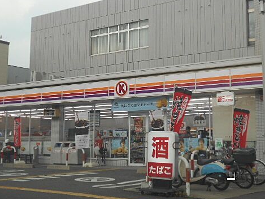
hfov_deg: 32.2
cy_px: 86
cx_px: 124
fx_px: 459
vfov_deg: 24.4
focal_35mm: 60
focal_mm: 7.7
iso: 80
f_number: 4.2
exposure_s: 1/60
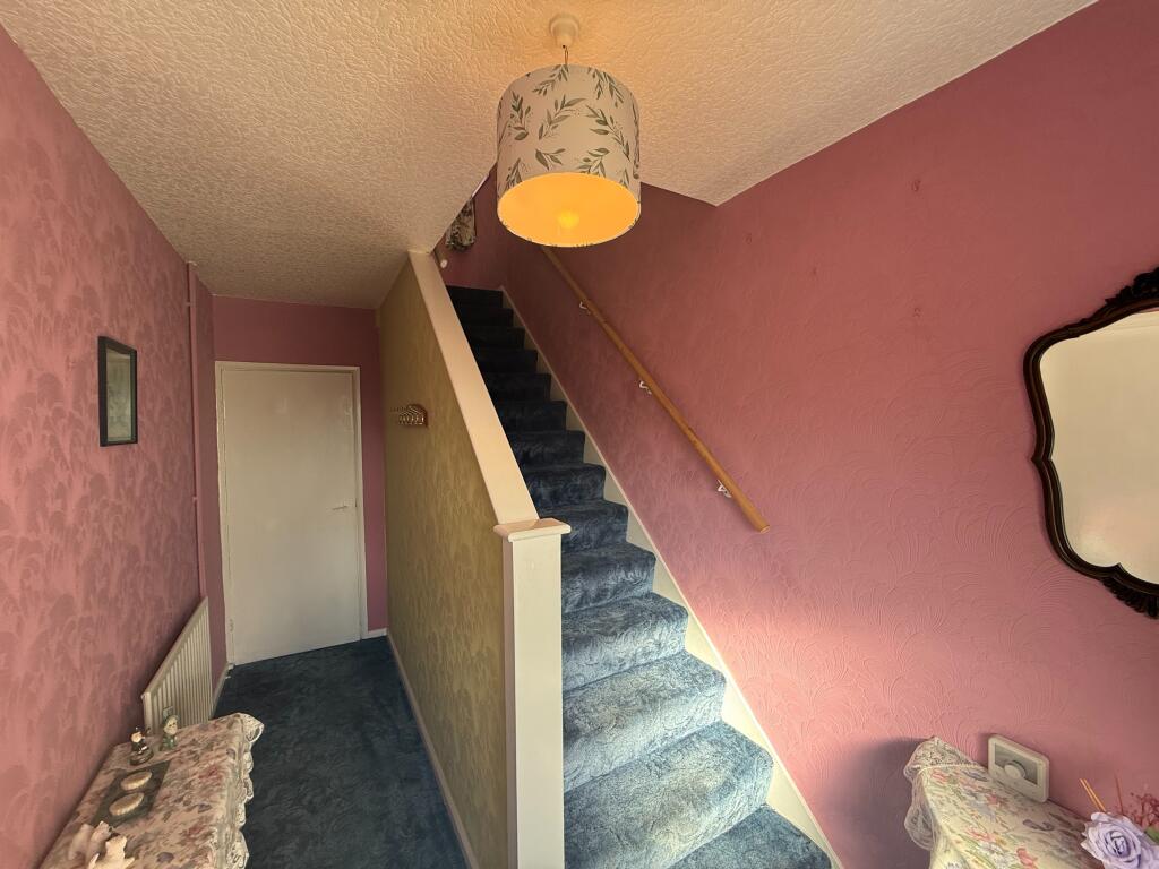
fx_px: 469
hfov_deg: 102.1
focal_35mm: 14
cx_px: 580
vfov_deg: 85.7
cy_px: 434
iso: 125
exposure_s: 1/99
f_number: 2.2
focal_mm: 2.22
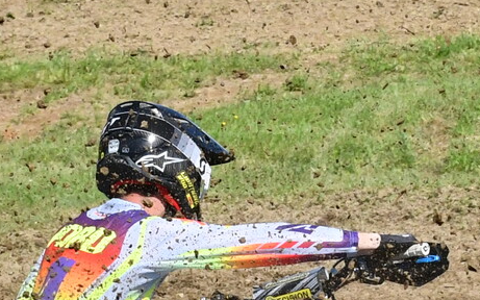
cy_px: 264
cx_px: 311
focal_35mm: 652
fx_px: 8528
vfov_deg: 2.0
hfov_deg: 3.2
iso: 800
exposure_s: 1/2000
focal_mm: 82
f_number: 8
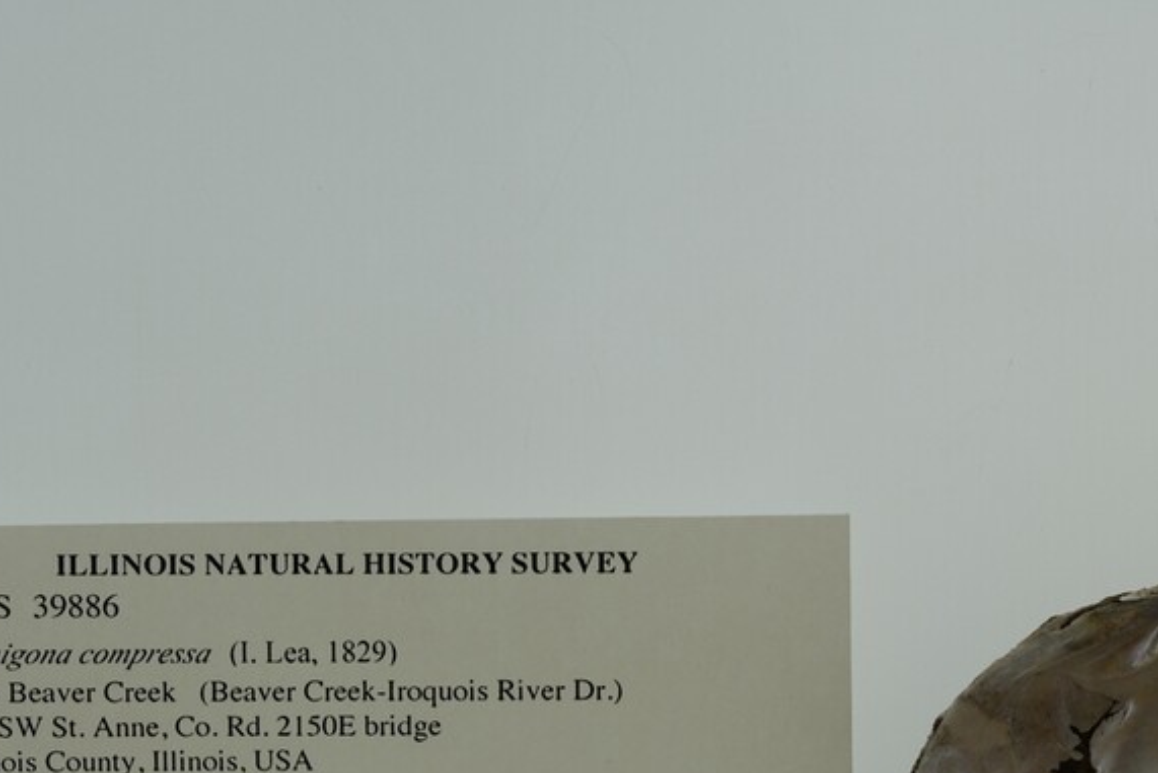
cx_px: 992
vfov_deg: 10.8
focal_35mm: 126
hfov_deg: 16.1
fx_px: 4054
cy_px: 630
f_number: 10
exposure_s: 1/160
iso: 100
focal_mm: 60
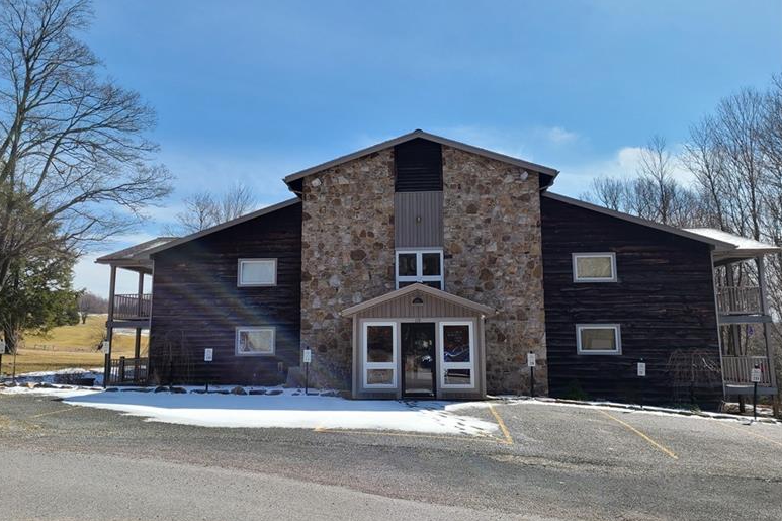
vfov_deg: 46.4
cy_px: 254
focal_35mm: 28
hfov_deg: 65.5
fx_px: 608
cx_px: 382
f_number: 1.8
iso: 40
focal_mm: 5.4
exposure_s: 1/2175
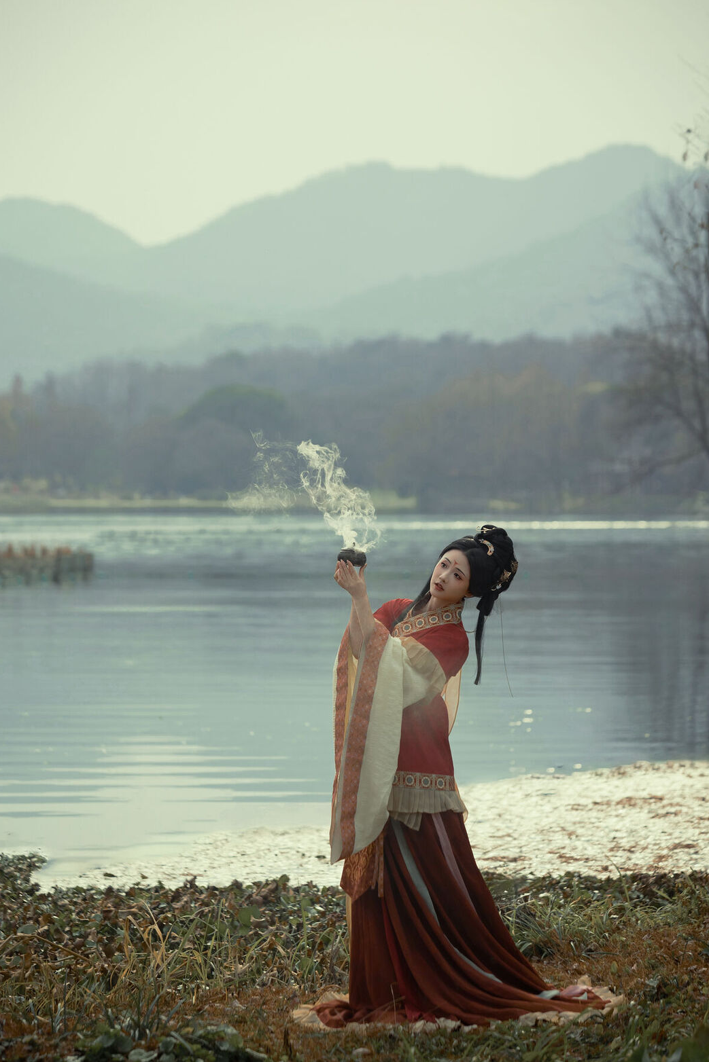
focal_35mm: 146
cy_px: 528
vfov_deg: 14.1
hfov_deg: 9.4
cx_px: 354
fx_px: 4312
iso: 250
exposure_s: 1/800
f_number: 5
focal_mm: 145
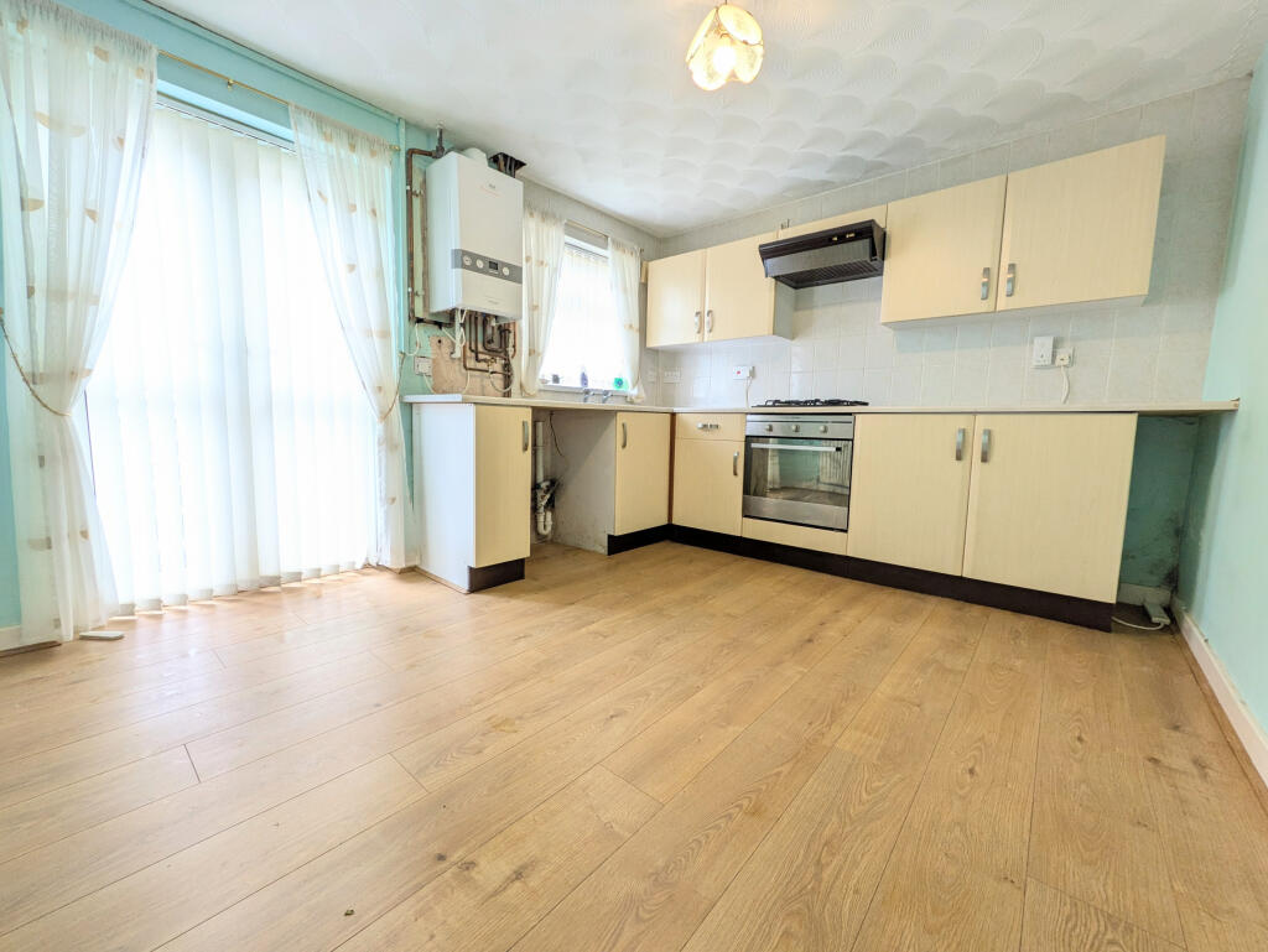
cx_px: 634
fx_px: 513
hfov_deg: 102.0
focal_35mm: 14
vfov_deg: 85.7
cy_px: 476
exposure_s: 1/50
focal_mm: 1.83
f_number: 2.2
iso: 86
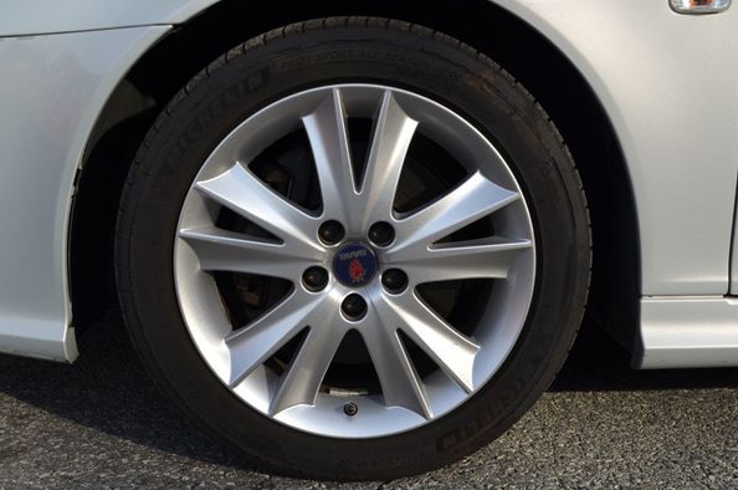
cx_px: 357
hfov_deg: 46.5
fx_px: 860
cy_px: 245
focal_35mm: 42
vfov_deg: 31.8
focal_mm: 26
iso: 180
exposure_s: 1/250
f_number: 8
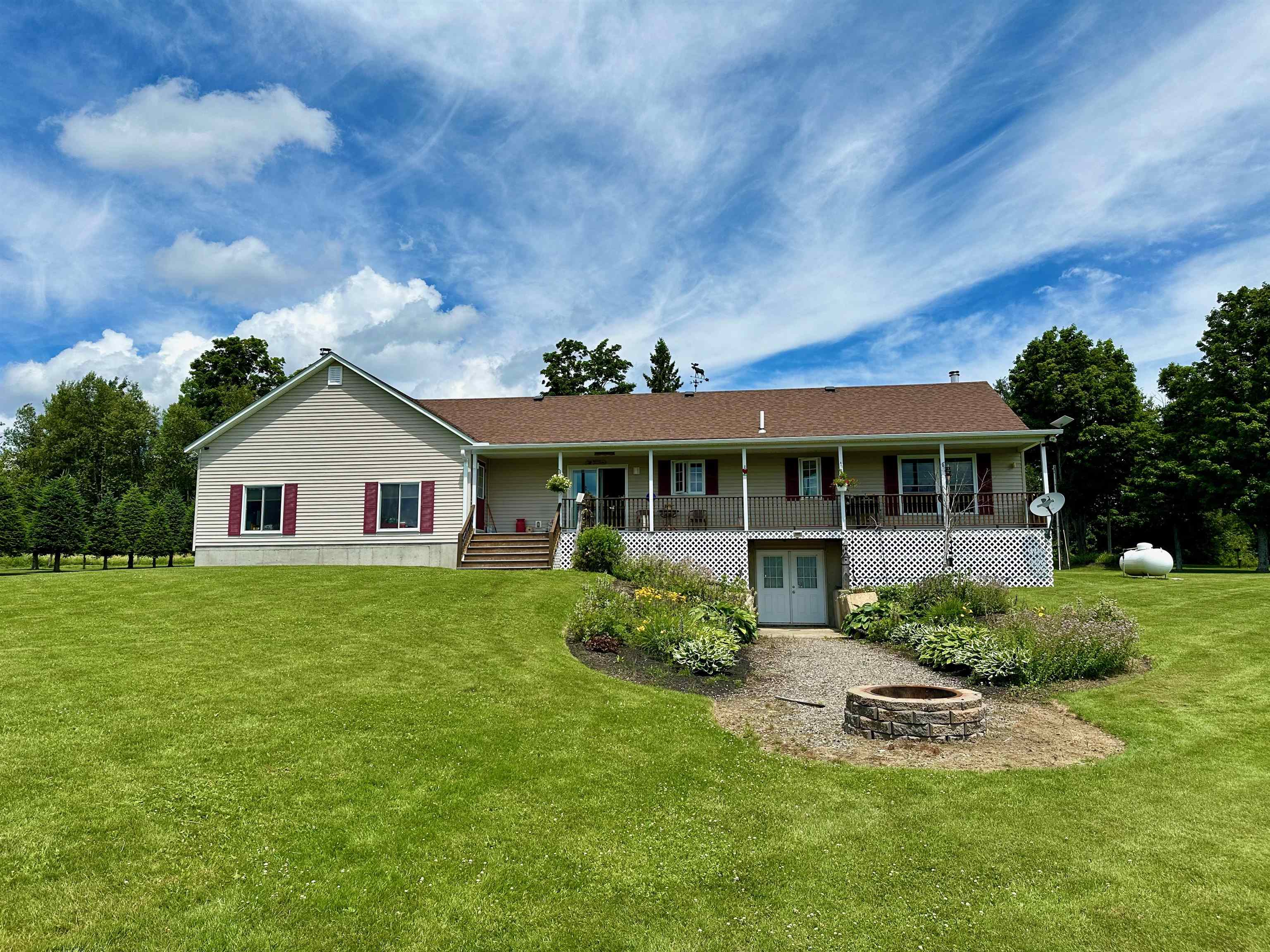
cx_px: 635
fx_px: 881
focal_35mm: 24
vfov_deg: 56.8
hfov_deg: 71.6
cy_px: 476
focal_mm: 6.86
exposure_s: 1/6211
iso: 80
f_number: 1.78
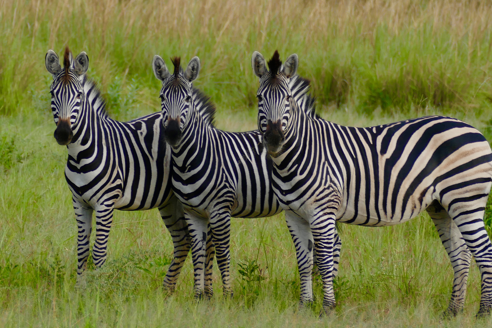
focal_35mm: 789
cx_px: 246
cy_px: 164
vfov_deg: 1.7
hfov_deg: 2.6
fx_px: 10782
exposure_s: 1/250
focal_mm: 146
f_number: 4
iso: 125
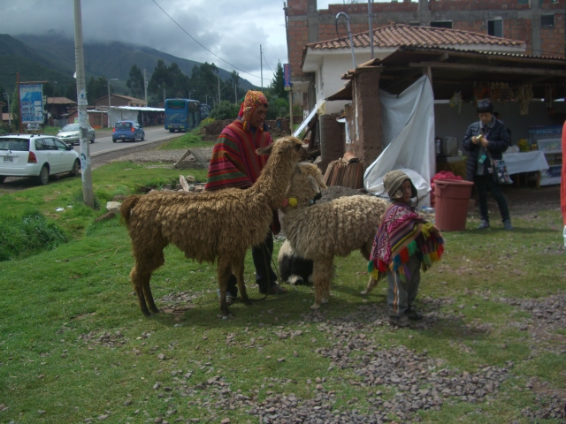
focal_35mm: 38
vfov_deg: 37.7
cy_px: 212
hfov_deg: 49.0
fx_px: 621
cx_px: 283
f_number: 5.6
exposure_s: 1/320
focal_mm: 7.9
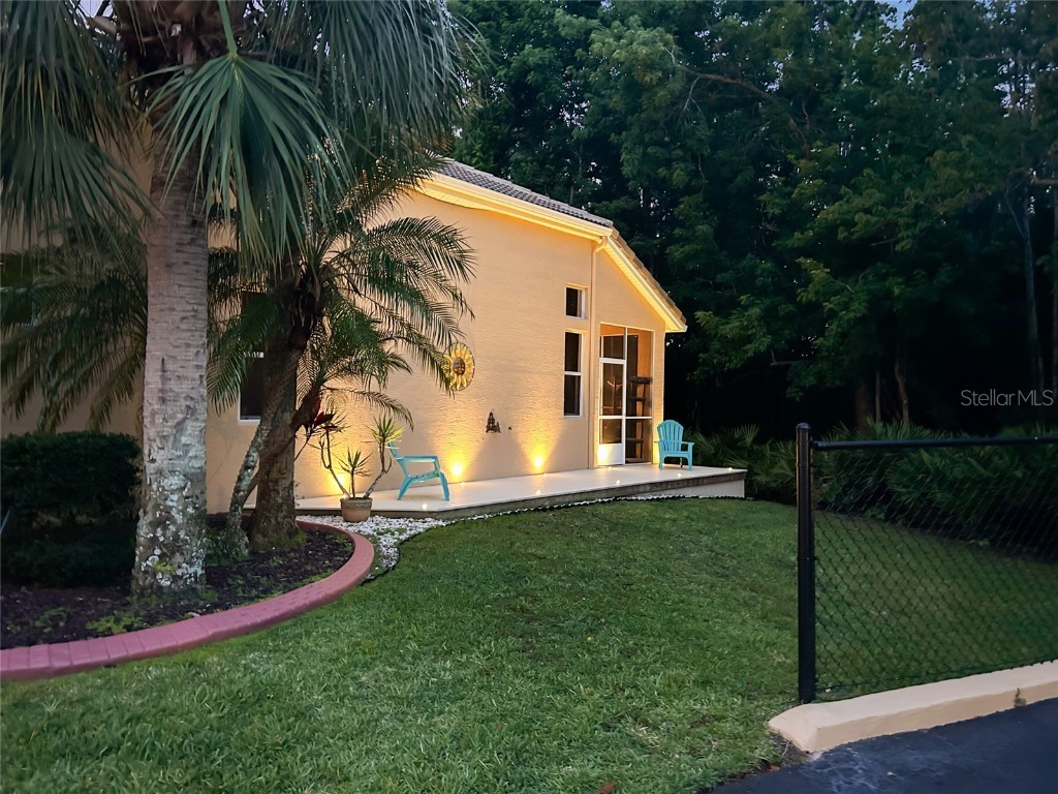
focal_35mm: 26
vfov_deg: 53.1
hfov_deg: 67.3
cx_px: 529
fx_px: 795
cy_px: 397
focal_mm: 5.7
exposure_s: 1/30
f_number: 1.5
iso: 1000
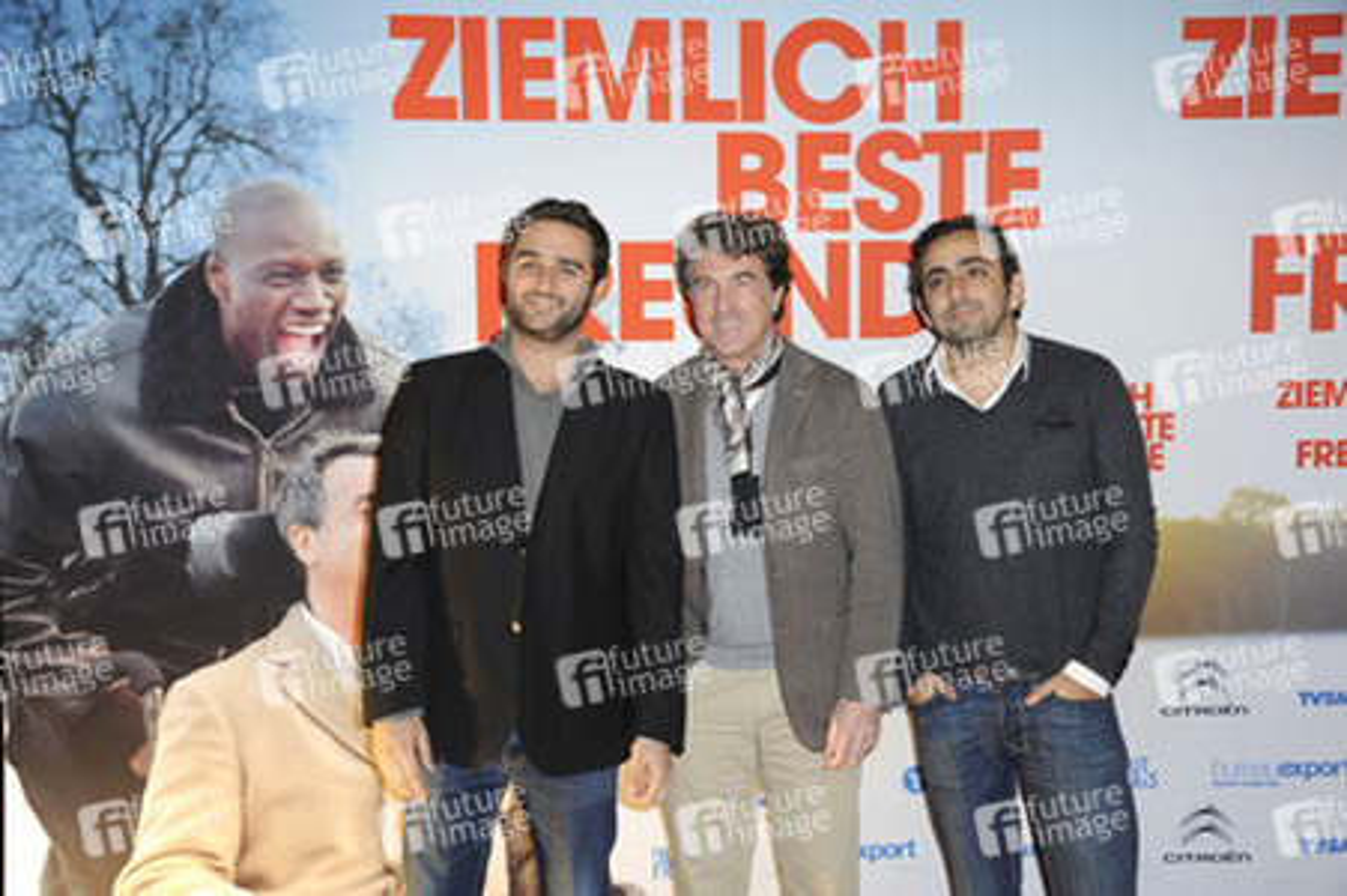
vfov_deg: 26.0
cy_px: 448
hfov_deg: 38.2
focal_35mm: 52
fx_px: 1944
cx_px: 674
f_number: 6.3
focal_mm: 52
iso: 800
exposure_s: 1/160
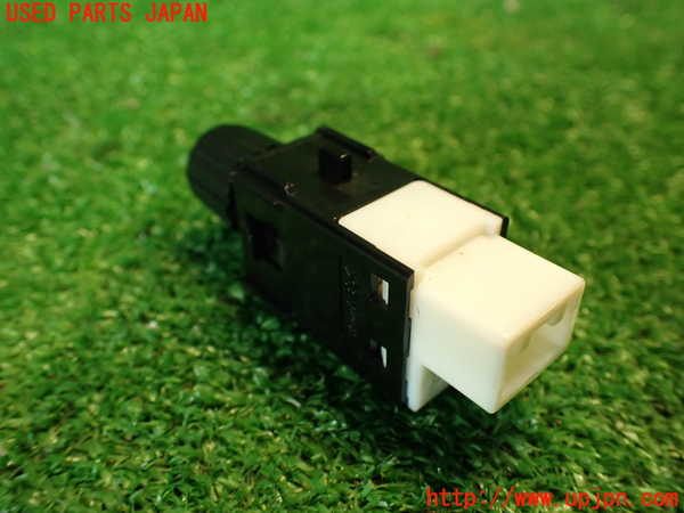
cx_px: 342
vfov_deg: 46.8
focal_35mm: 30
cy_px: 256
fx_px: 593
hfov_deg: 60.0
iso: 320
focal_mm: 5.4
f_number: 2.3
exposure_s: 1/30
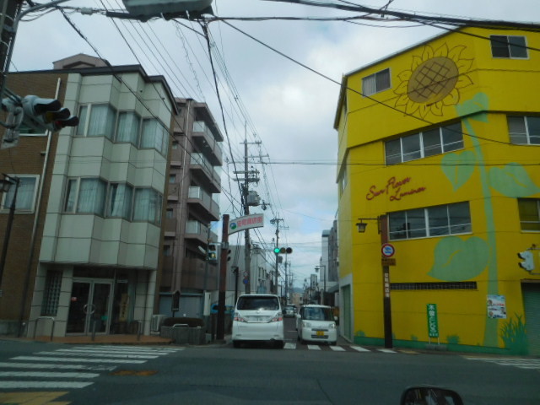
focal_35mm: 25
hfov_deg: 69.4
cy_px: 202
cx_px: 270
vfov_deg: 54.9
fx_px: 390
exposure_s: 1/1250
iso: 125
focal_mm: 4.5
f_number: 3.4
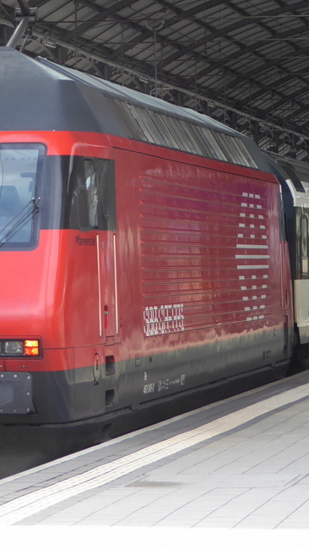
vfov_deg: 10.9
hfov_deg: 6.2
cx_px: 50
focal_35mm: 197
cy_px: 206
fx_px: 2867
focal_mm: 16.1
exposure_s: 1/60
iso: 80
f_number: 4.9
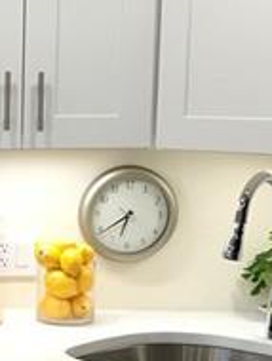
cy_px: 287
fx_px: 1181
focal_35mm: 113
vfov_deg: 17.3
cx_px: -107
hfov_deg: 12.6
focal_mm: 3.99
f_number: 1.8
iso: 20
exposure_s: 1/30
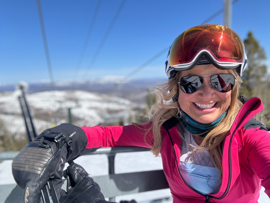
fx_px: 179
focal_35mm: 23
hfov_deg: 73.9
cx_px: 135
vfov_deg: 58.9
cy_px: 102
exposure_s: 1/1038
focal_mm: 2.69
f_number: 1.9
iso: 25
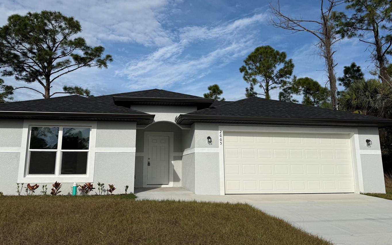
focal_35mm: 30
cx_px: 188
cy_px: 100
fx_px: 320
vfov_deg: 41.7
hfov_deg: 62.9
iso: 80
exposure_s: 1/9091
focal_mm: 6.76
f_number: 1.78
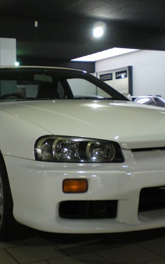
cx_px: 60
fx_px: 388
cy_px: 132
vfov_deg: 37.5
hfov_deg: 23.9
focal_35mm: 54
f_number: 3.1
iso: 200
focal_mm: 6.3
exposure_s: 1/35.8
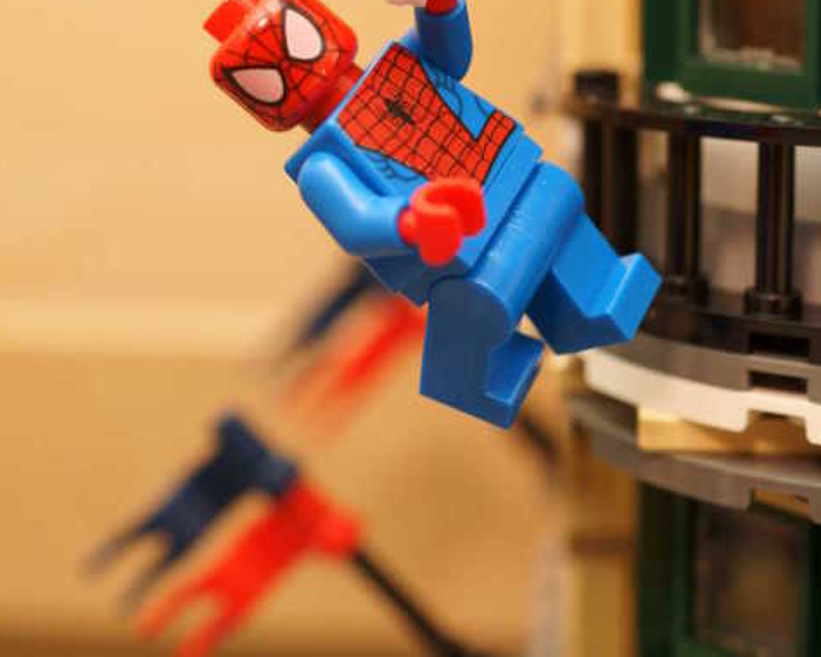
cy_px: 48
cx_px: 408
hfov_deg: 29.6
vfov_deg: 23.1
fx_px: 1555
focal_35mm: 64
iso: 400
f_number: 5
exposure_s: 1/60
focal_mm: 30
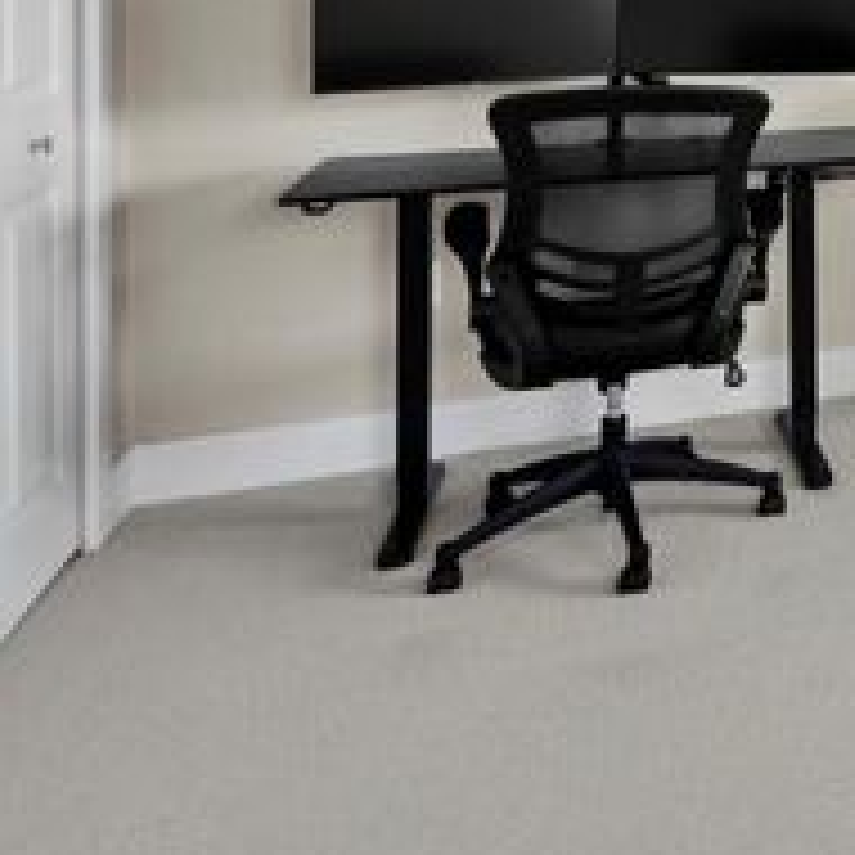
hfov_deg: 25.1
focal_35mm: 46
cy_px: -47
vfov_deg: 33.0
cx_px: 1361
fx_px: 1285
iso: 320
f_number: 13
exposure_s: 1/1.67
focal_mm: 7
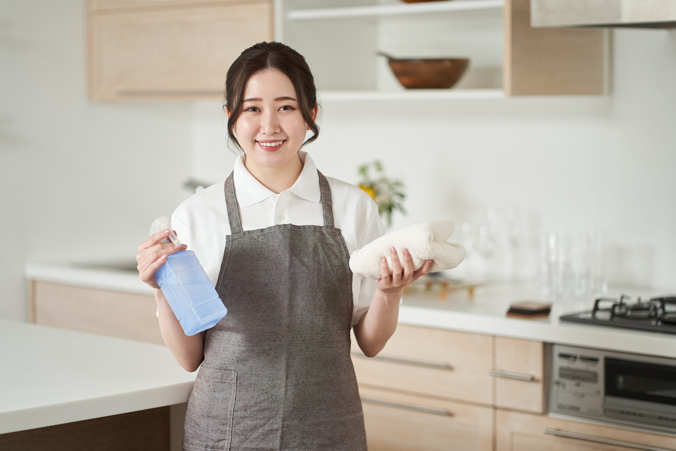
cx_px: 338
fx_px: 1596
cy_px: 226
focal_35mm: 85
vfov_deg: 16.1
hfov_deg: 23.9
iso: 100
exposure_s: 1/160
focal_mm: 85
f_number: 2
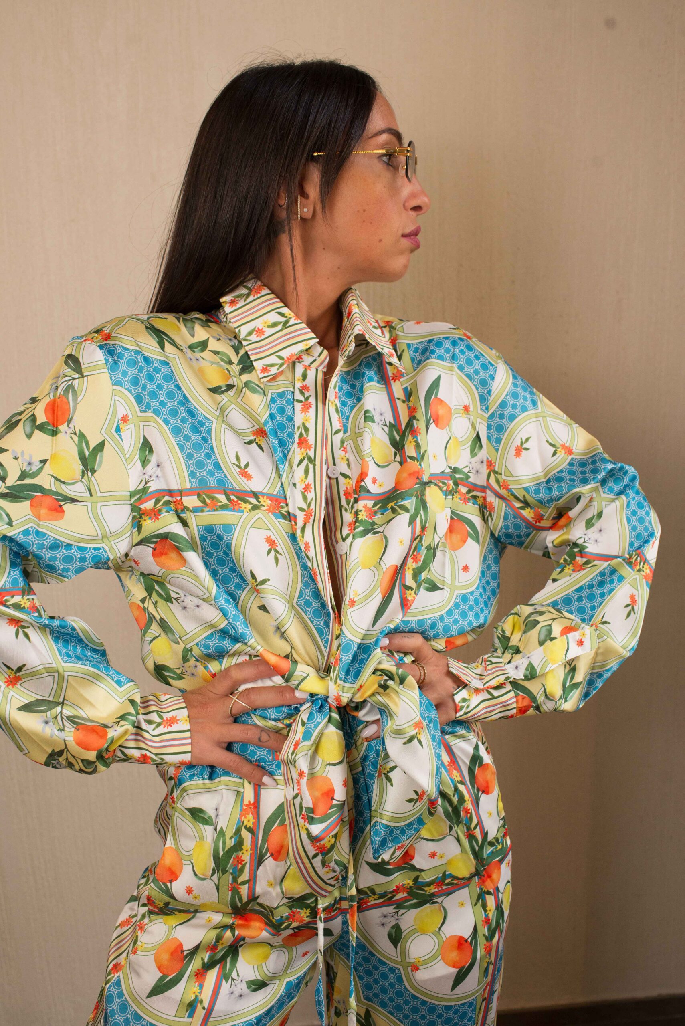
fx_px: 998
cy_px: 513
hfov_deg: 37.9
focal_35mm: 35
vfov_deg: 54.4
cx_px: 342
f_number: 5.6
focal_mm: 35
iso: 800
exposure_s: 1/320
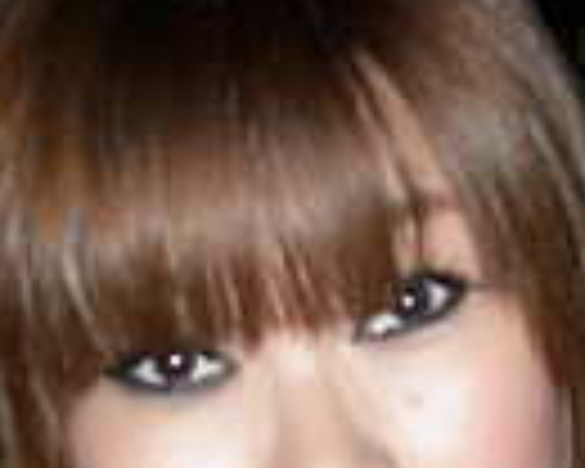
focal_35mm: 171
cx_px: 153
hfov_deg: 11.3
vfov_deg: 8.9
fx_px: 2961
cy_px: 644
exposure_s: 1/60.1
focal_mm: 7.8
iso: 50
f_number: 2.8
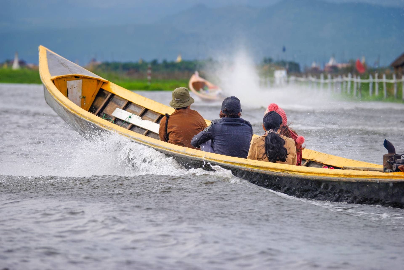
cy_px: 135
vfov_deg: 4.9
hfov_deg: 7.4
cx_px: 202
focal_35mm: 280
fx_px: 3142
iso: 100
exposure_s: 1/400
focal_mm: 280
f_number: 8
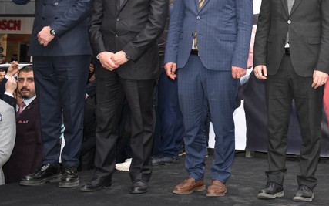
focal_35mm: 61
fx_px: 546
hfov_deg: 32.2
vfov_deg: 20.9
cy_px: 17
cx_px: 283
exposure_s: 1/160
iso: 200
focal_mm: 23
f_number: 3.8
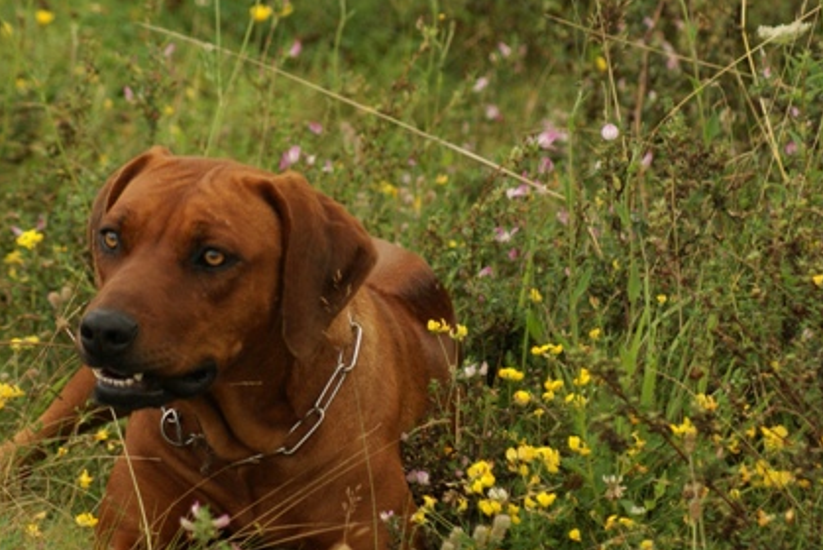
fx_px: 7069
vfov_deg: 4.5
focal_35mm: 309
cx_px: 259
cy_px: 373
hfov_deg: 6.7
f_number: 5.6
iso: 400
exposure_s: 1/320
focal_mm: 150
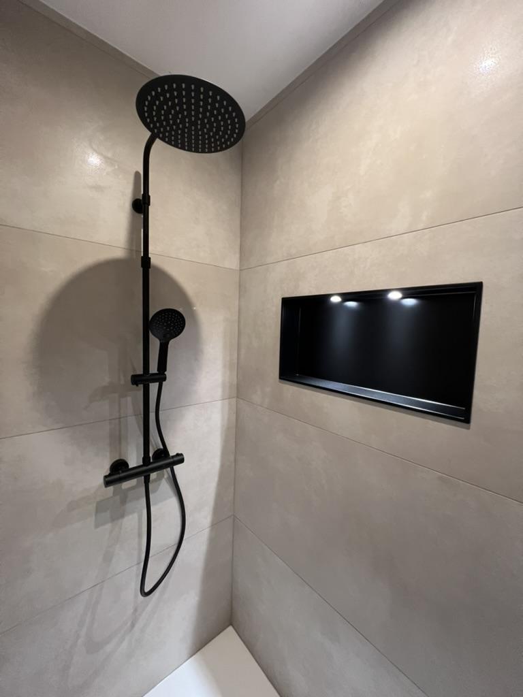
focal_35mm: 13
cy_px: 348
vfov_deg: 106.2
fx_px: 262
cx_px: 262
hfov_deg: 89.9
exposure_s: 1/50
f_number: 1.8
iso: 320
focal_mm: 1.57
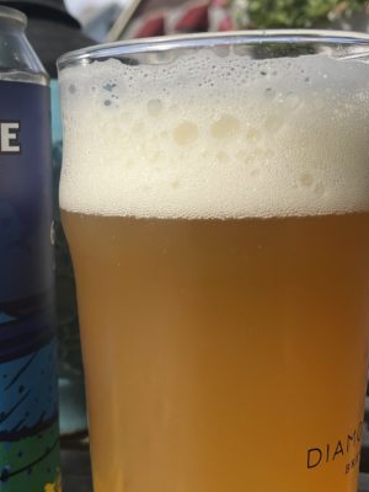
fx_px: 654
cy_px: 228
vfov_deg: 41.2
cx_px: 91
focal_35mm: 46
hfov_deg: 31.0
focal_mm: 4.2
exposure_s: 1/2092
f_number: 1.6
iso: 32
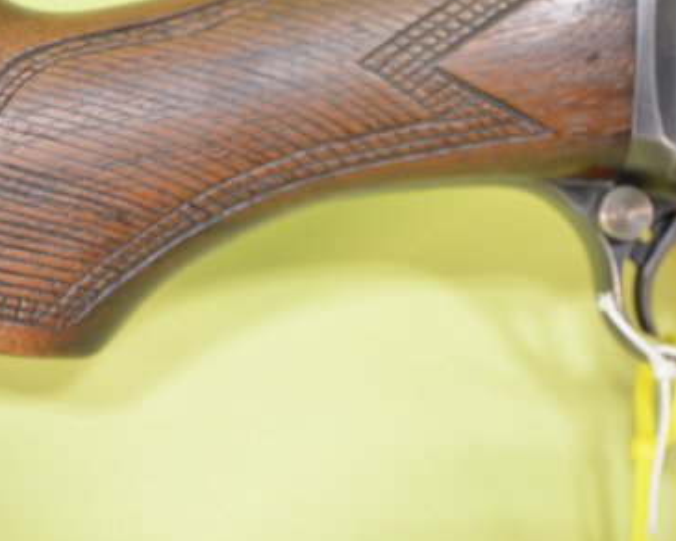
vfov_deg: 23.0
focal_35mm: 66
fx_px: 1320
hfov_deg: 28.6
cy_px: 171
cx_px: 241
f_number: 5.6
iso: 800
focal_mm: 24
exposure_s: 1/125
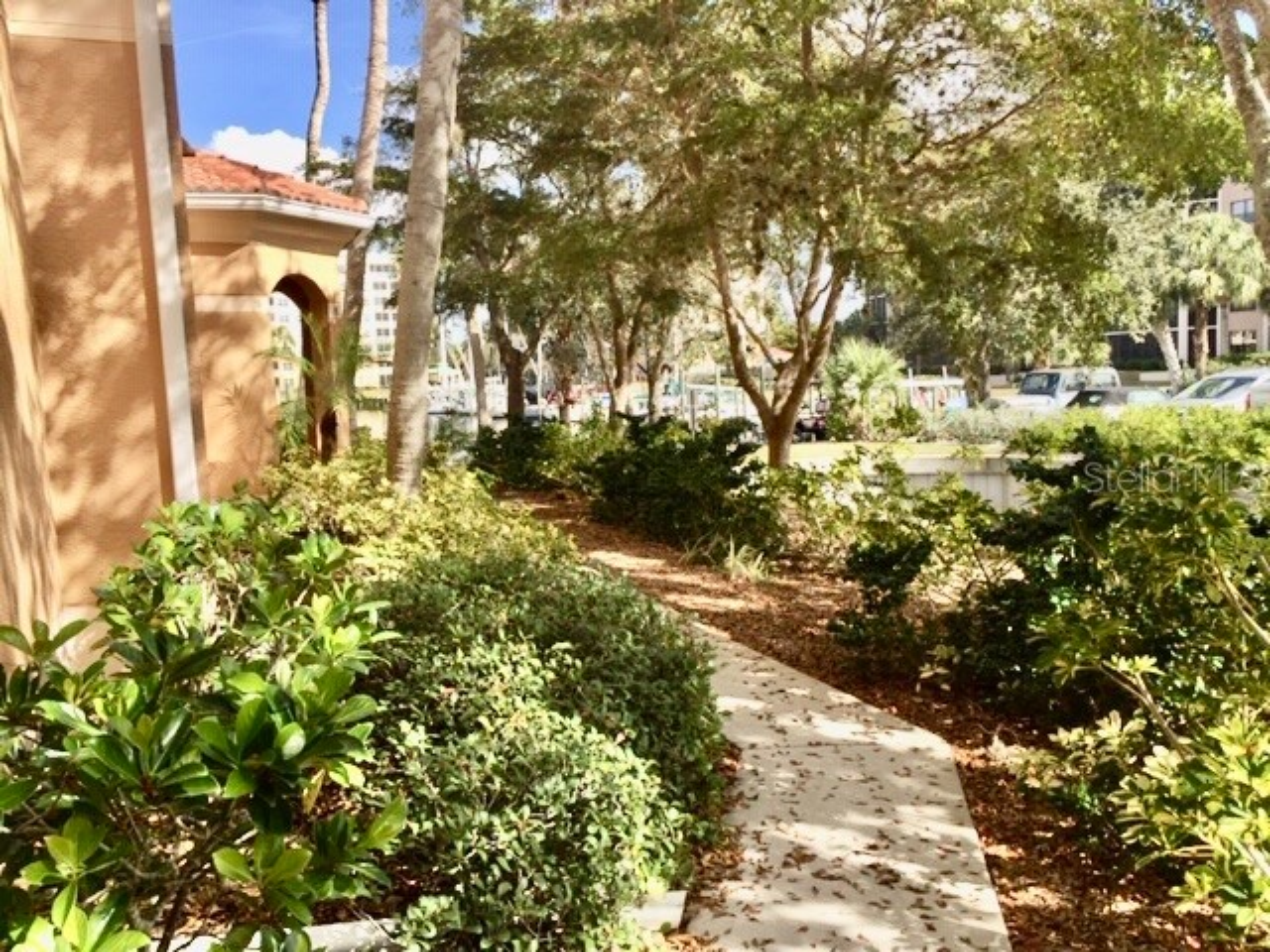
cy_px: 476
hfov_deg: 61.7
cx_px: 635
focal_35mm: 29
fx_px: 1064
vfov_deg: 48.2
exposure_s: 1/860
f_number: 2.2
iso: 32
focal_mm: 4.15
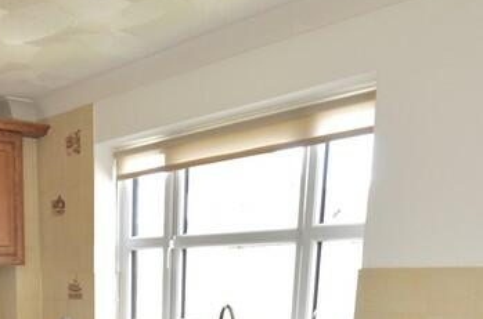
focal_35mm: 48
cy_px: 449
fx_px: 649
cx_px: 89
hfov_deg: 39.1
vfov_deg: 23.4
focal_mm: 11
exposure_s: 1/60
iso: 800
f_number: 4
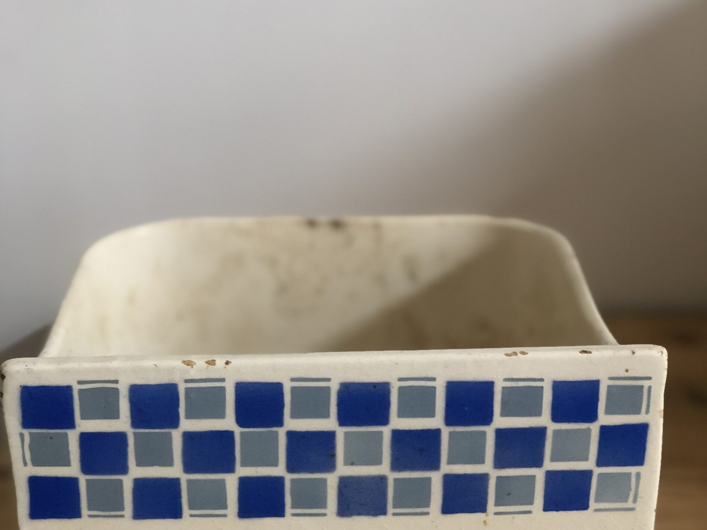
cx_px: 351
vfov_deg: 20.7
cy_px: 429
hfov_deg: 27.8
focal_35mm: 70
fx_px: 1430
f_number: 2.4
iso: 160
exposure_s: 1/15
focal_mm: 6
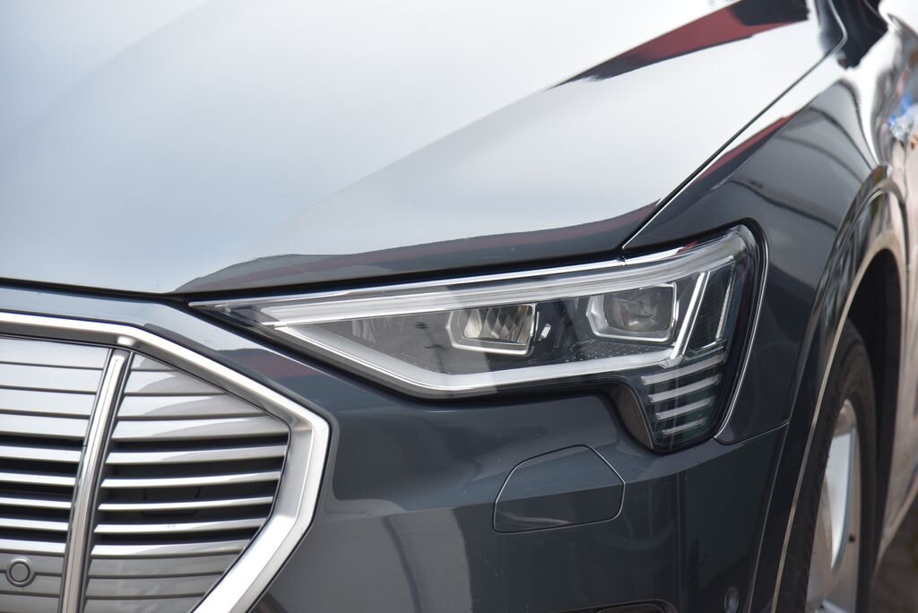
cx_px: 459
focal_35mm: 120
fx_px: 3062
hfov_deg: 17.1
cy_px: 306
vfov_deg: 11.4
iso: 500
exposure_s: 1/80
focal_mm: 120
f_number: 4.5
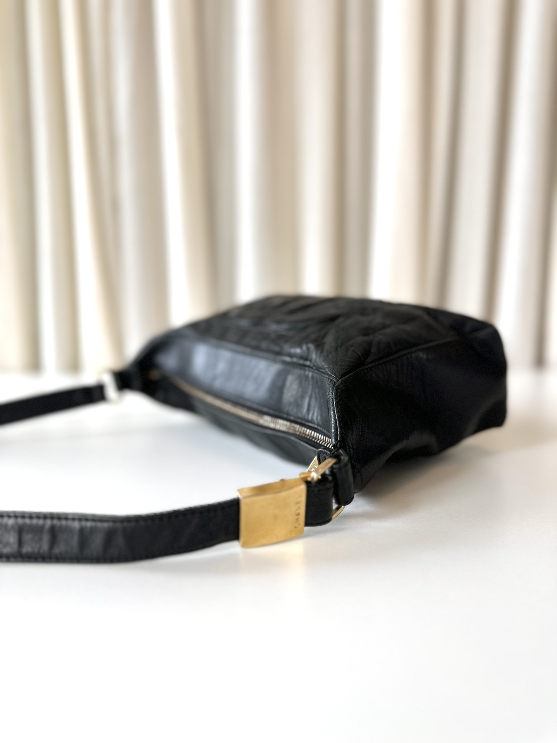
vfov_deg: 71.6
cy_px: 372
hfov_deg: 56.8
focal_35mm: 24
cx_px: 278
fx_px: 515
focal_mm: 6.86
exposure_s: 1/100
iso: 64
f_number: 1.78
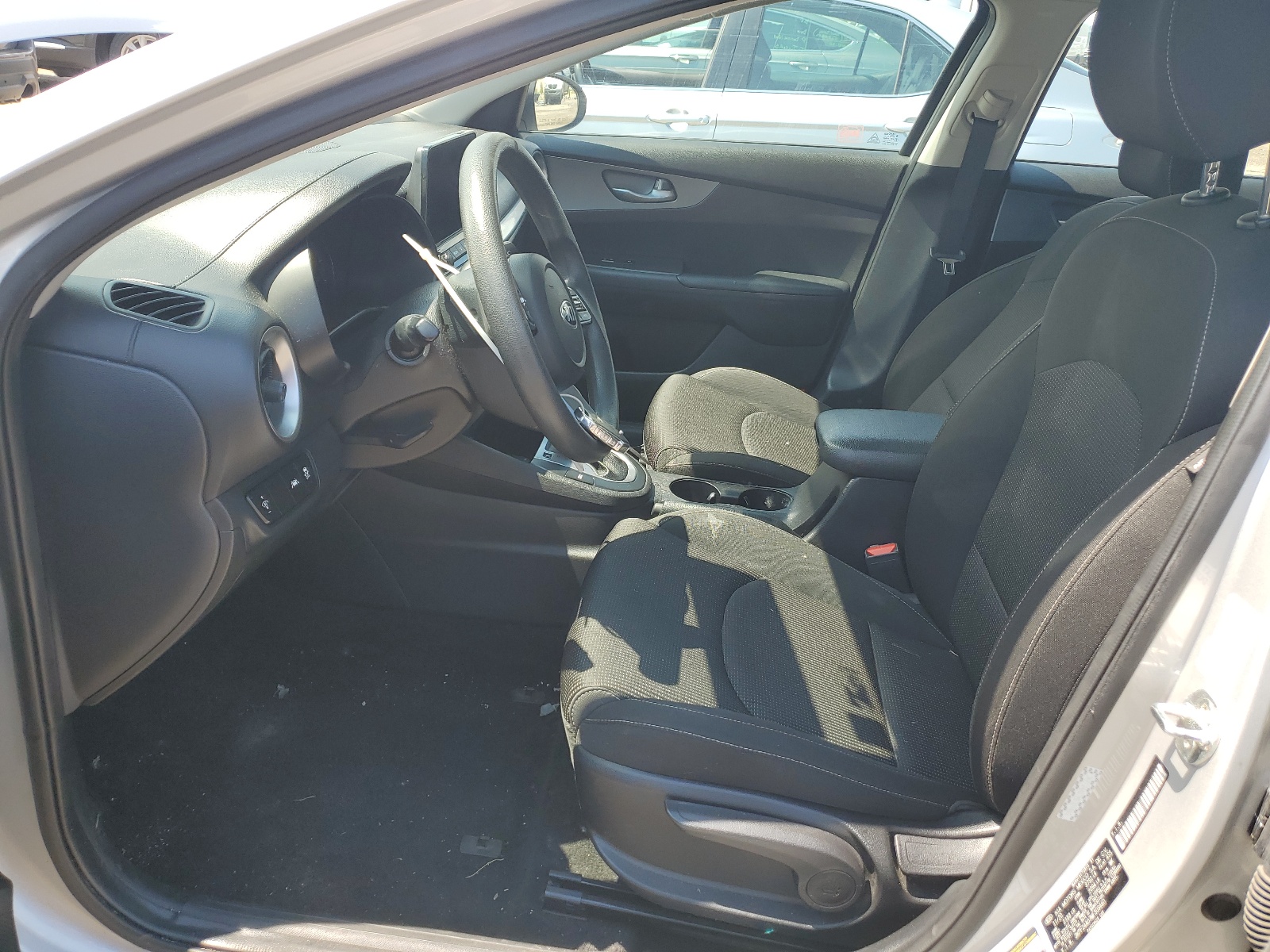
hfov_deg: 67.3
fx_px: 954
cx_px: 635
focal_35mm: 26
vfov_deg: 53.1
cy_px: 476
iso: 50
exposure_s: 1/588
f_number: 1.5
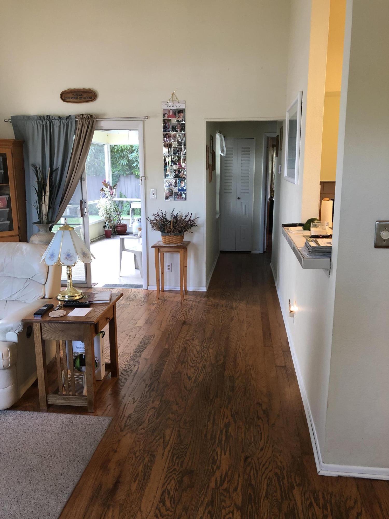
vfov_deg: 63.4
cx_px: 194
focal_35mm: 28
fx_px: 420
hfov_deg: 49.7
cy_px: 260
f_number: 1.8
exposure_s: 1/60
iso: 160
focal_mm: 3.99
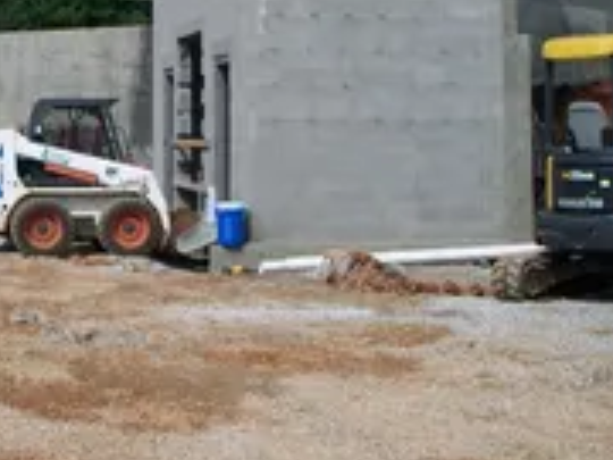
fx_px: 1417
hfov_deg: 23.9
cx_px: 95
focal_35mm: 80
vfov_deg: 18.0
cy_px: 0
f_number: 5
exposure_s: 1/500
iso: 64
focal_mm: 7.54
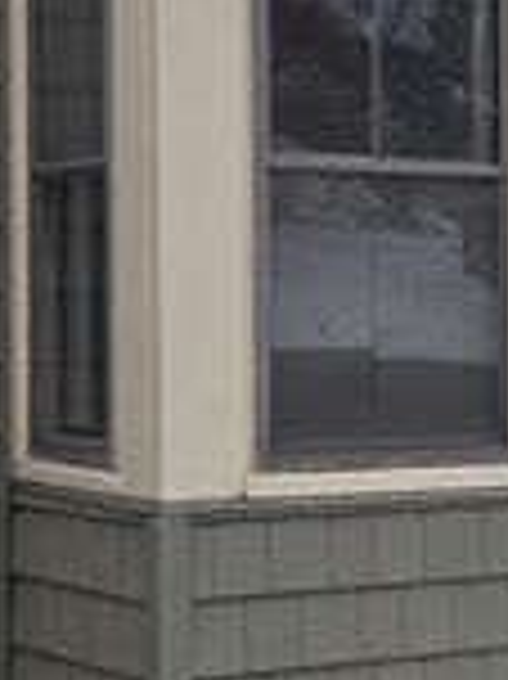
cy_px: 270
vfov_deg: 16.8
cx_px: 319
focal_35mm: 117
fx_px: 2293
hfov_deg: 12.6
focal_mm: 5.4
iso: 25
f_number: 1.8
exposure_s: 1/190
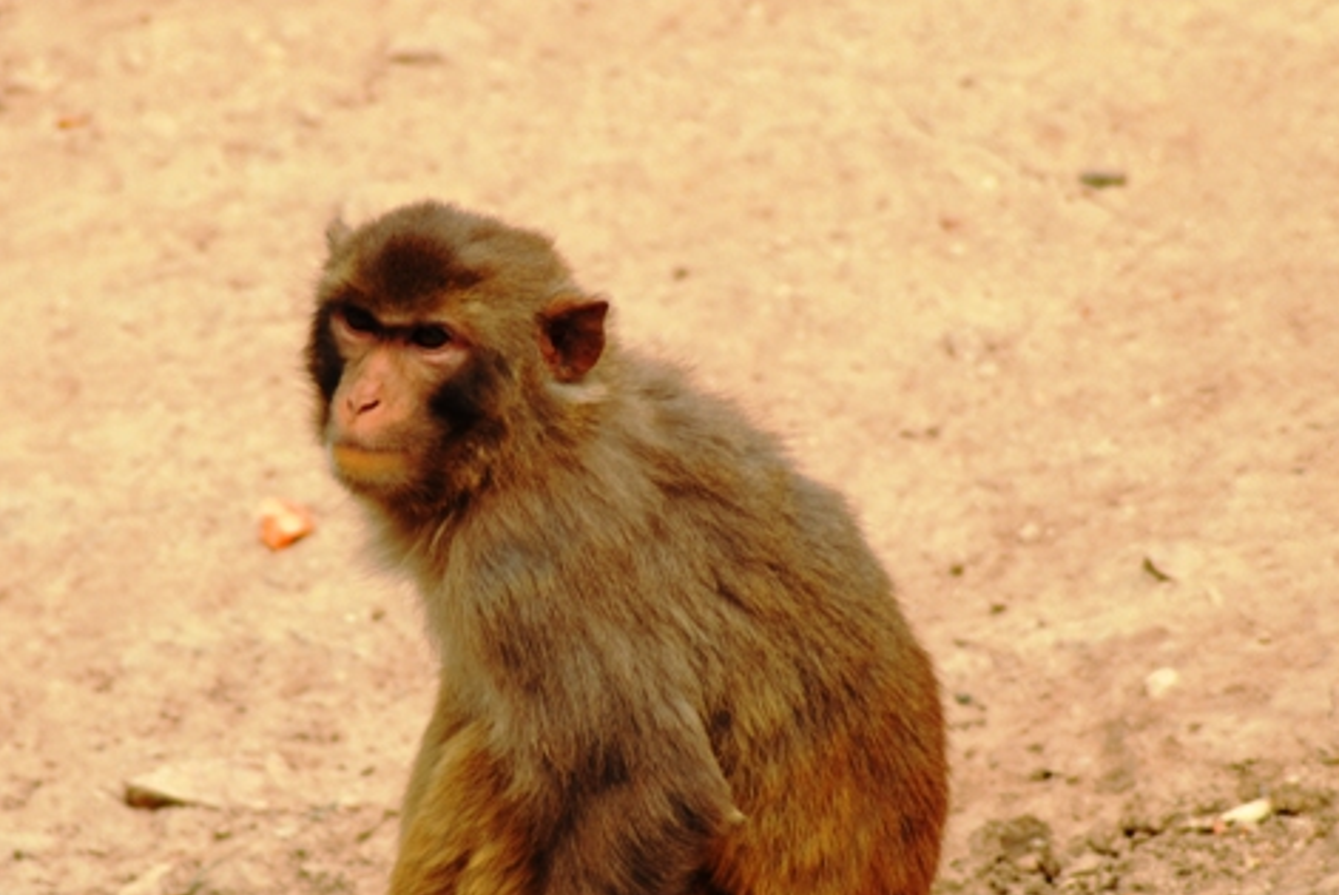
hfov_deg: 3.4
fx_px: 22784
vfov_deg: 2.3
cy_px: 554
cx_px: 549
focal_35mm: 612
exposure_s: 1/250
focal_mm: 300
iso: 100
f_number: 7.1
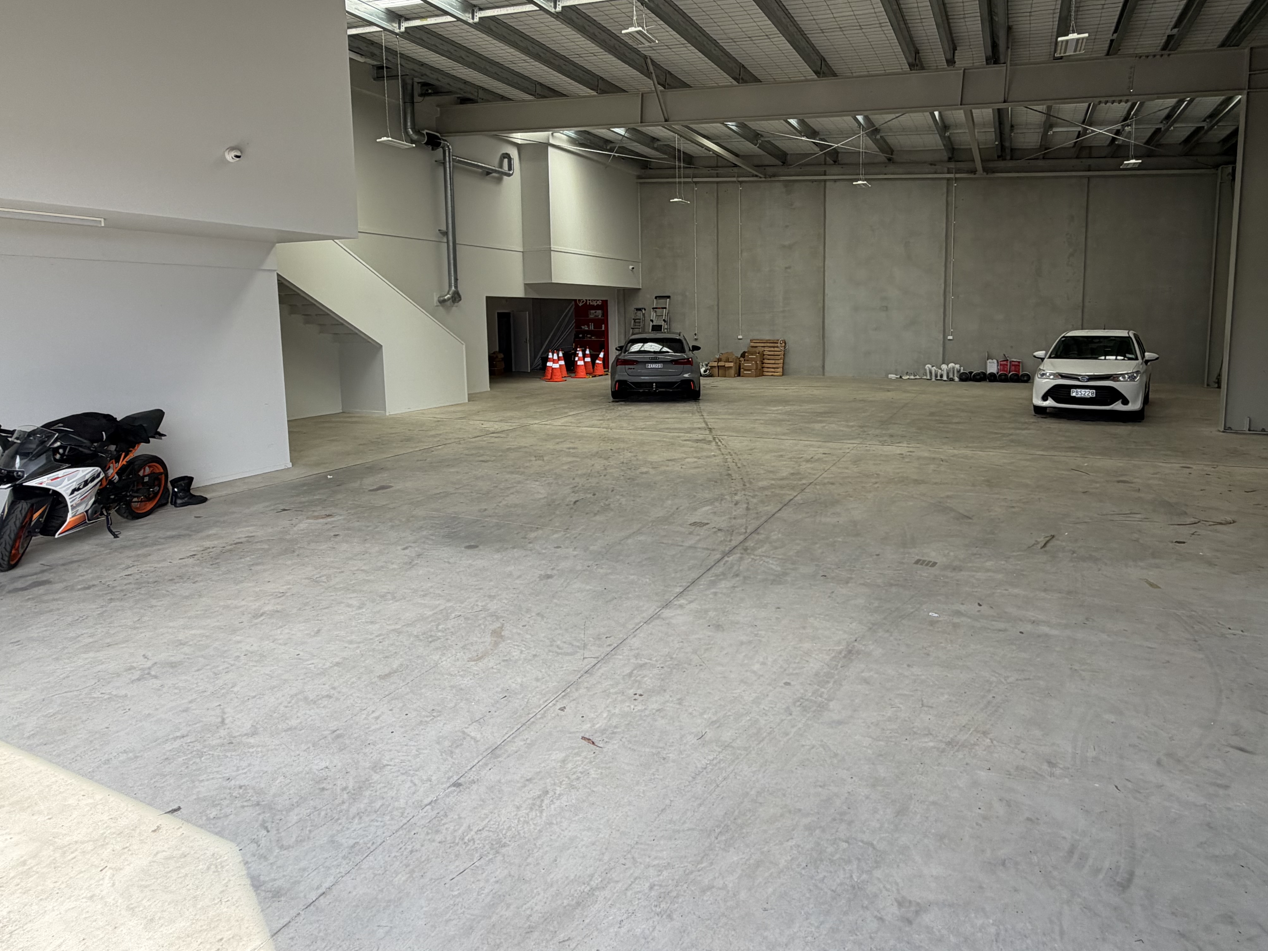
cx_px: 702
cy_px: 390
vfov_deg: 65.5
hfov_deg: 81.5
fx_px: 733
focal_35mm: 20
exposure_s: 1/224
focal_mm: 2.22
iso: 40
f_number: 2.2
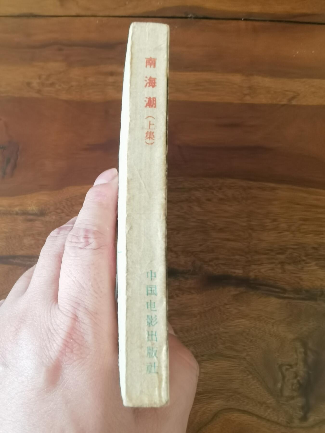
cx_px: 162
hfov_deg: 51.4
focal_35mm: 27
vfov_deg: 65.3
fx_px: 338
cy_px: 216
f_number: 2.2
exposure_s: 1/25
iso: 320
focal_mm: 2.26
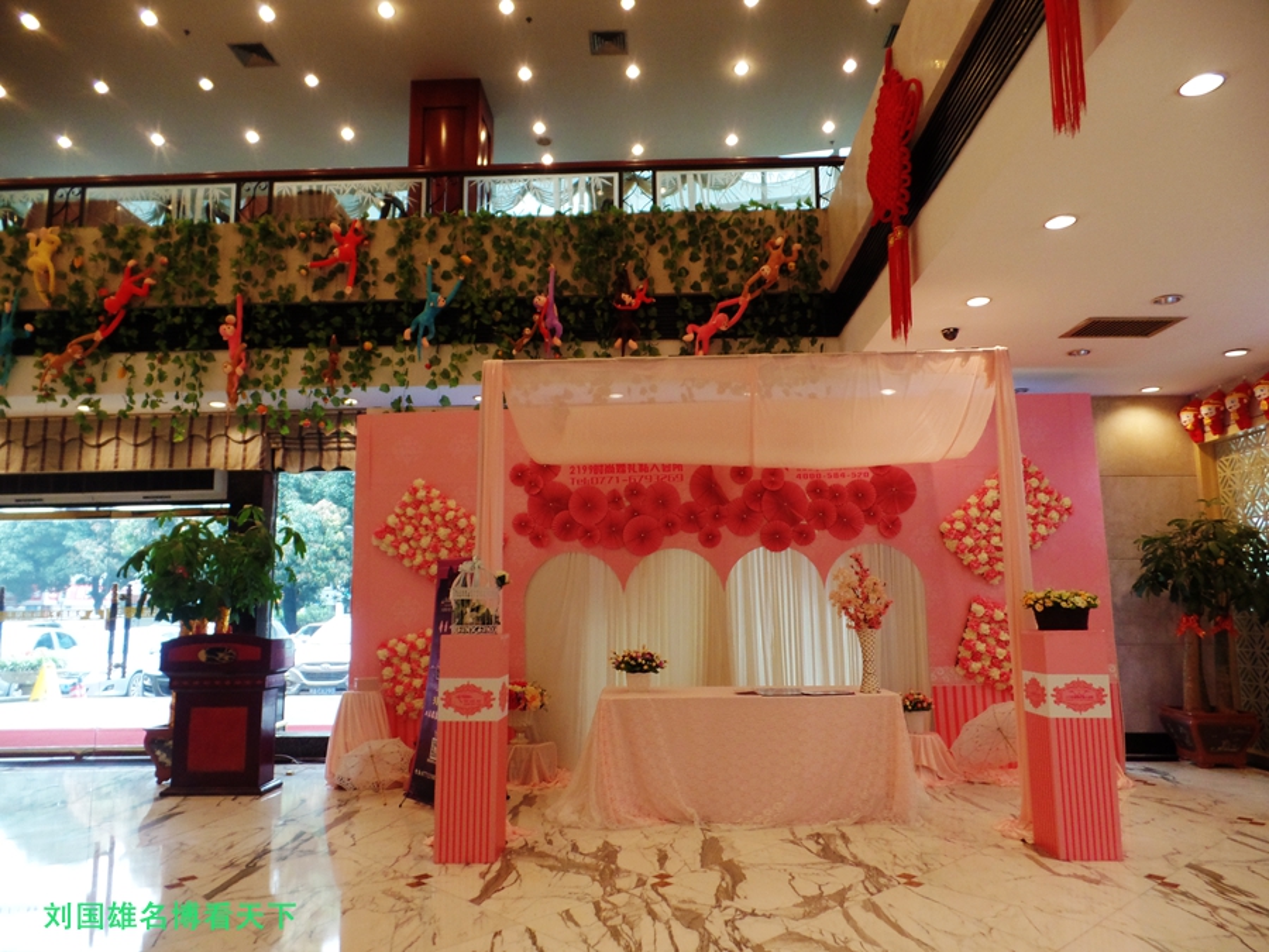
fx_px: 843
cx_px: 634
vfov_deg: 58.9
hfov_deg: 73.9
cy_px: 476
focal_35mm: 23
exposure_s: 1/30
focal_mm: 4.1
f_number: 2.8
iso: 200
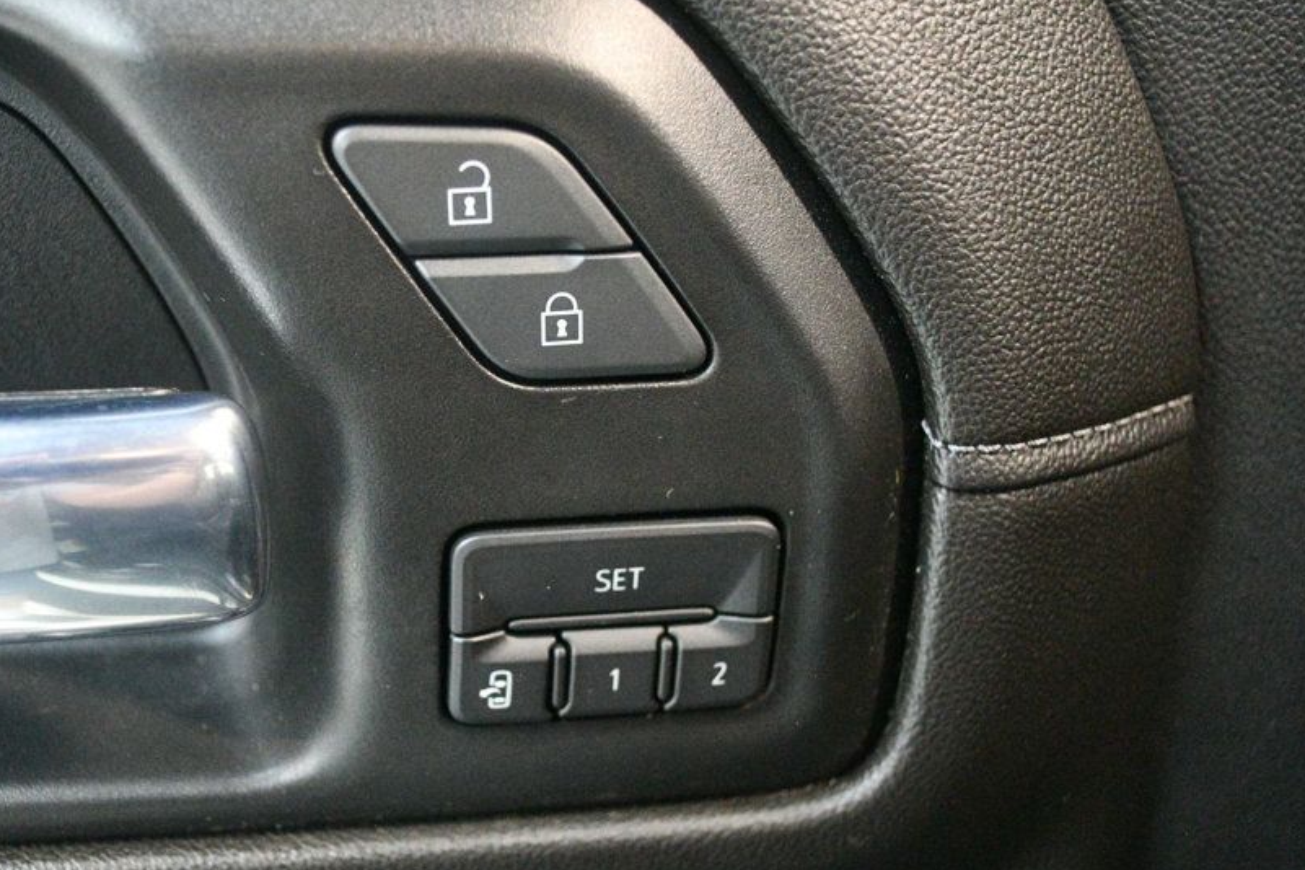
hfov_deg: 42.5
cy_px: 494
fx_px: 1667
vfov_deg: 29.2
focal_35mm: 46
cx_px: 505
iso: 10000
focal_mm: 24
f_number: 4
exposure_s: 1/60
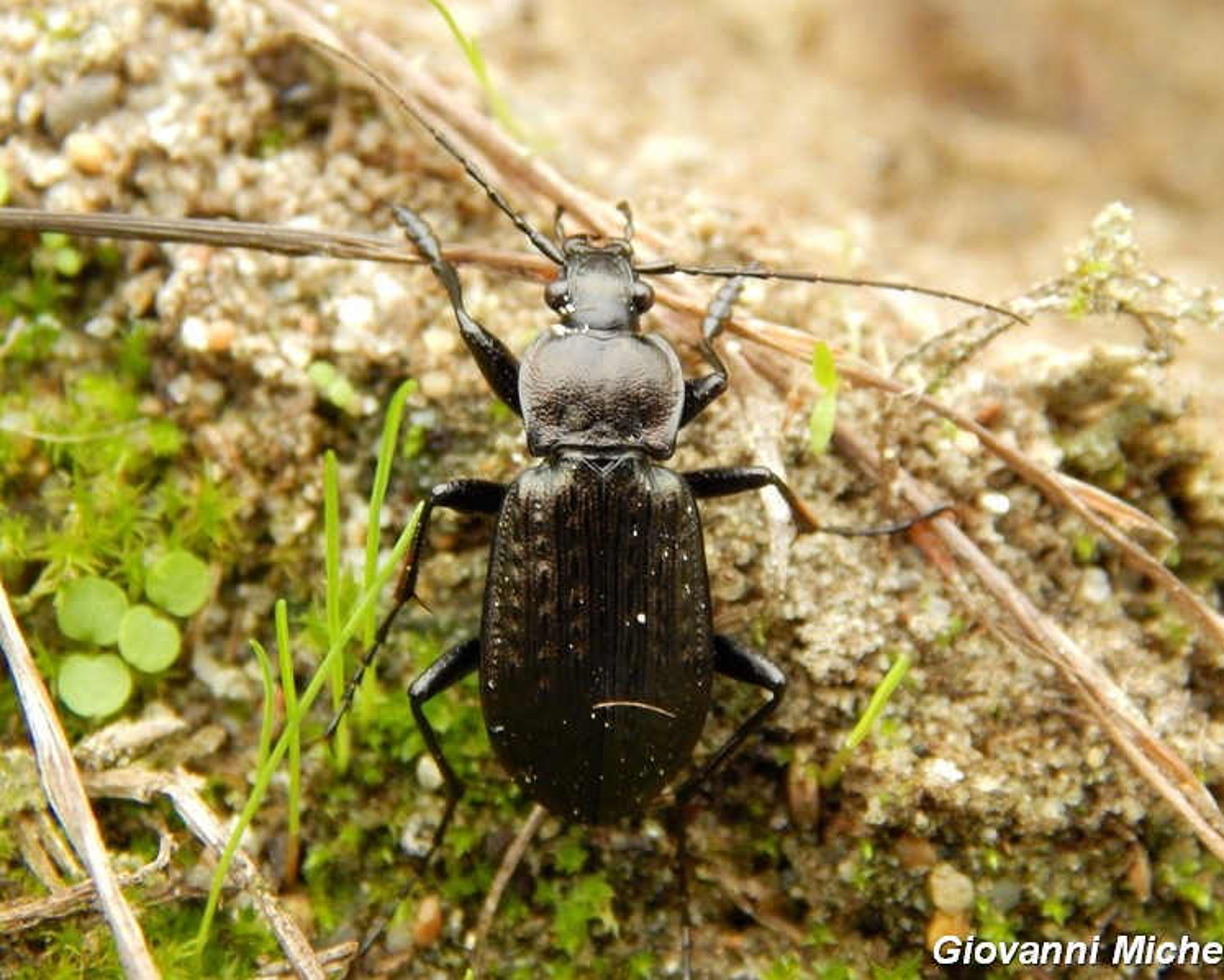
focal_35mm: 138
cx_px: 603
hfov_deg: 14.0
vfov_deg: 11.2
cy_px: 490
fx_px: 5000
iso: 800
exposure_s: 1/60
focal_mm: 23.4
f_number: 4.8
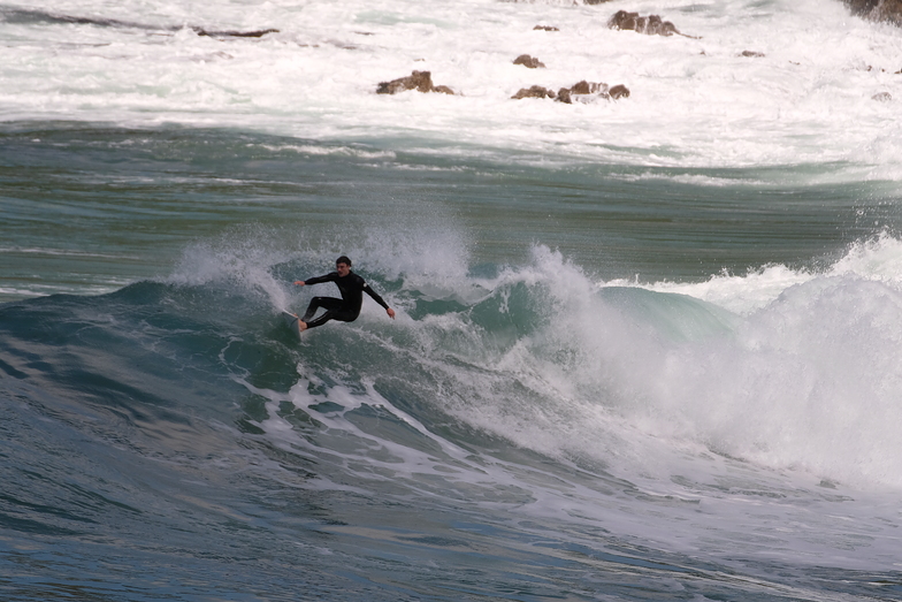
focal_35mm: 600
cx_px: 451
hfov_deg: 3.4
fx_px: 15035
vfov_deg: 2.3
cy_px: 301
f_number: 6.3
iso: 200
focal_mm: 400
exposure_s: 1/1600
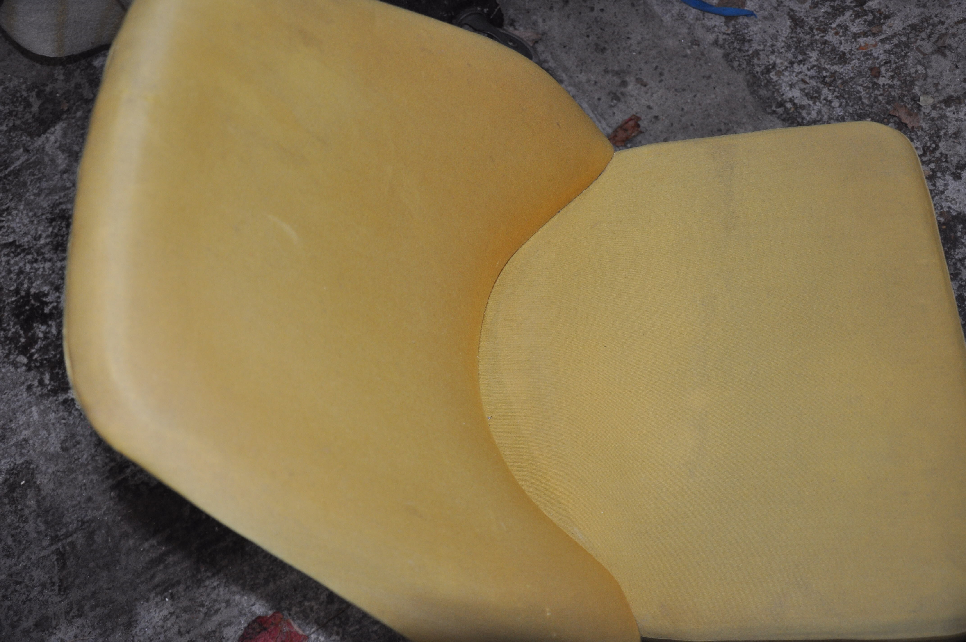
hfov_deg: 53.2
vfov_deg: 36.8
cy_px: 321
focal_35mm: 36
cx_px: 483
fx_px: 965
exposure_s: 1/60
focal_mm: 24
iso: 500
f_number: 3.8
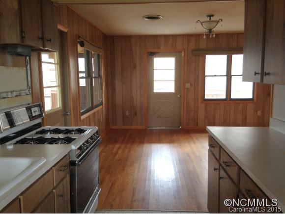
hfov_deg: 55.3
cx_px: 142
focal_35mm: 33
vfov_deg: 43.0
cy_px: 107
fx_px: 272
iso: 80
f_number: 2.4
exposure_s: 1/20
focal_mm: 4.12
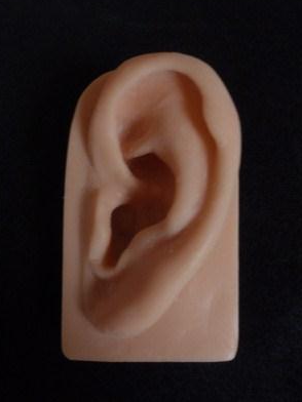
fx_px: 372
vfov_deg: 56.8
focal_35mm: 32
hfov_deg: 44.1
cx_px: 165
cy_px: 215
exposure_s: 1/8
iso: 200
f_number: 3.5
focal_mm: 5
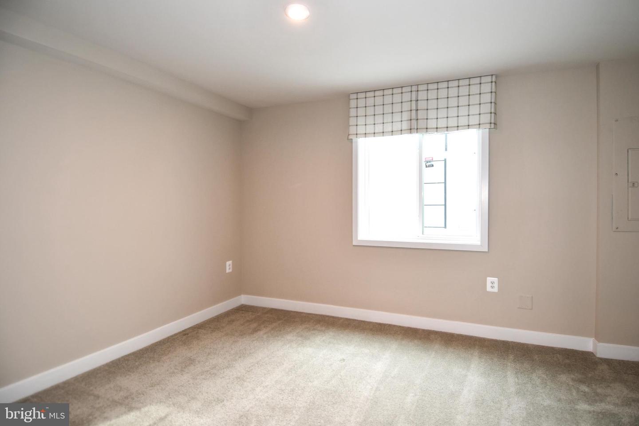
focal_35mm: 18
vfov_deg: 67.4
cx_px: 320
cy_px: 213
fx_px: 319
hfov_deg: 90.0
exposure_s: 1/60
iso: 280
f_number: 4
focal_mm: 12
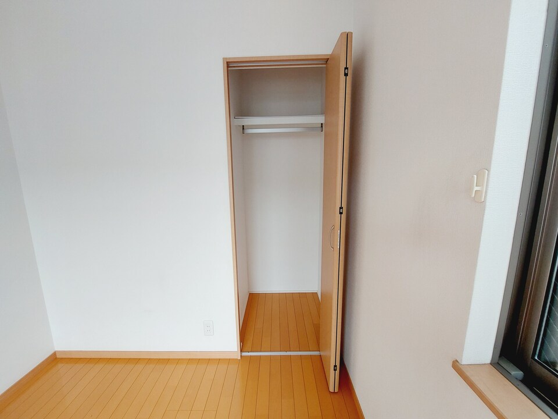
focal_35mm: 13
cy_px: 210
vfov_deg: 89.9
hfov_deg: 106.2
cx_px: 279
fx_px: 210
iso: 80
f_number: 2.2
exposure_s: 1/60
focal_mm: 1.74
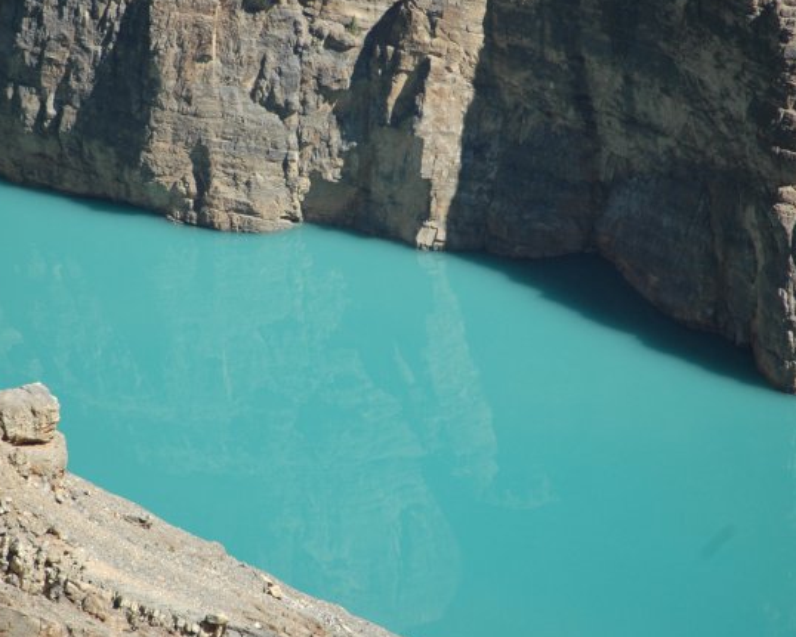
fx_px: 13318
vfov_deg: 2.7
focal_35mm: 565
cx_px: 320
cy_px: 300
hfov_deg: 3.4
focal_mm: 300
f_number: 5.6
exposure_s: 1/640
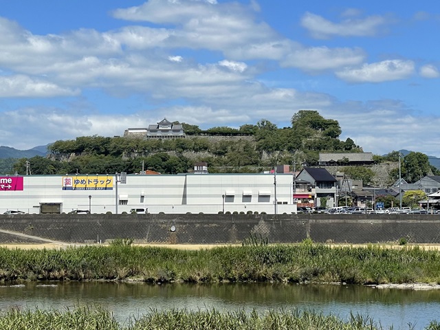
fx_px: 661
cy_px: 165
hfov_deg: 36.8
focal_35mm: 52
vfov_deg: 28.0
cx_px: 220
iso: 25
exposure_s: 1/2519
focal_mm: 6
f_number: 2
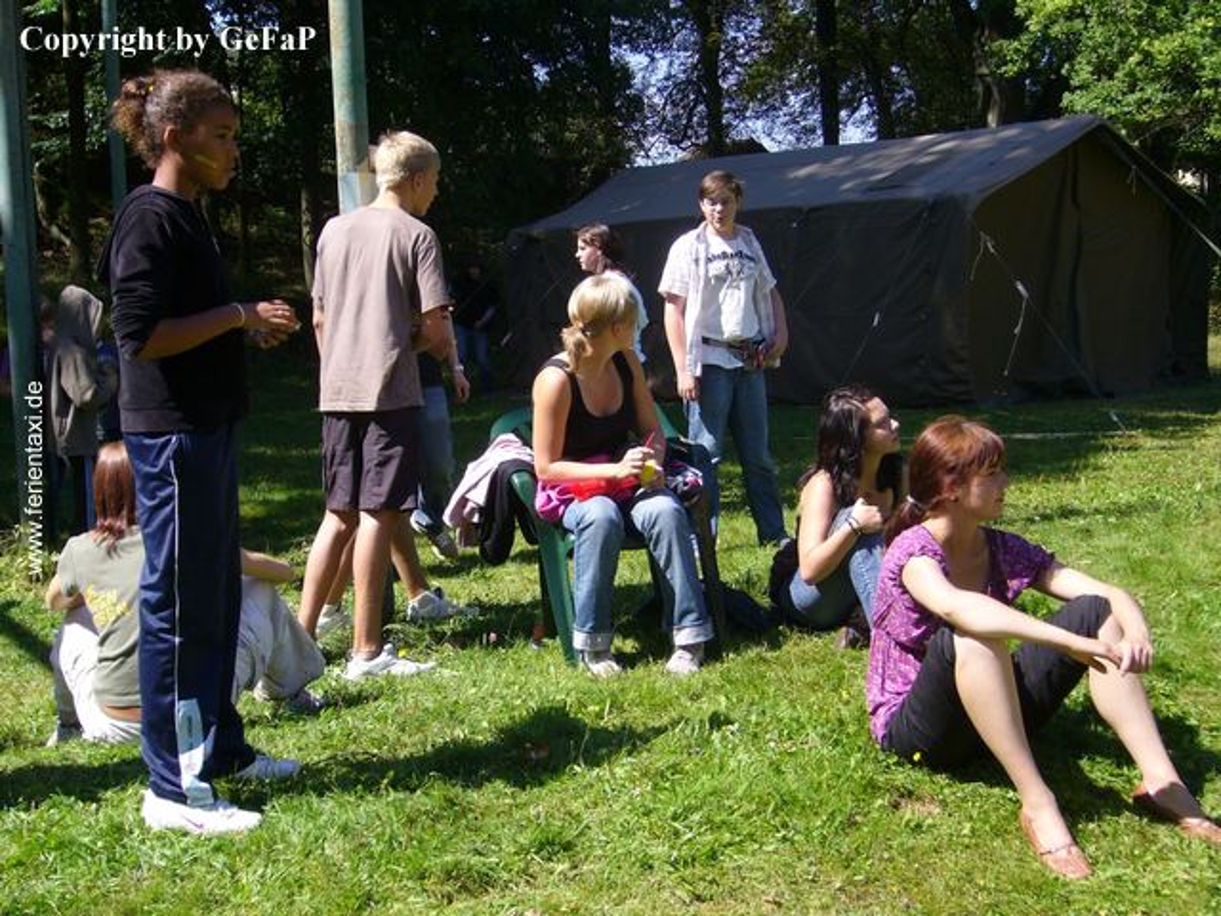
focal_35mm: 45
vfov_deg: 32.2
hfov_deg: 42.1
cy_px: 458
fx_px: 1587
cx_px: 610
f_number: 3.2
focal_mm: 7.5
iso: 80
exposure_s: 1/400
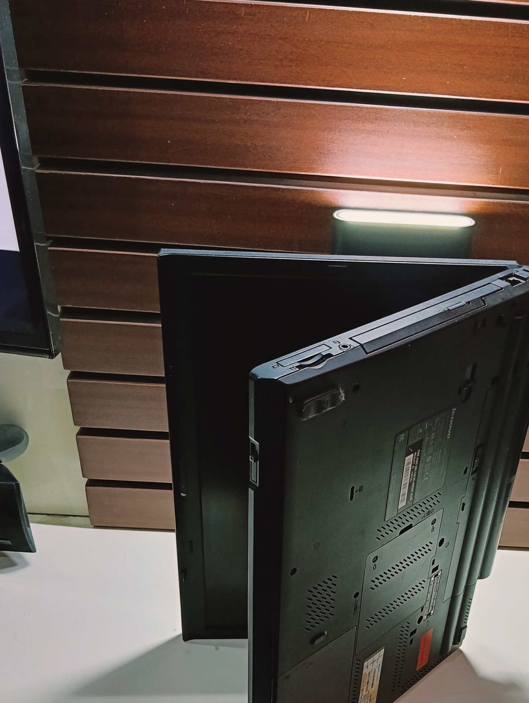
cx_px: 318
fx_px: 732
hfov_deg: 39.6
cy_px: 464
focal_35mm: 36
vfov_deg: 50.4
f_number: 1.8
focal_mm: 3.98
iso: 400
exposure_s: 1/33.3
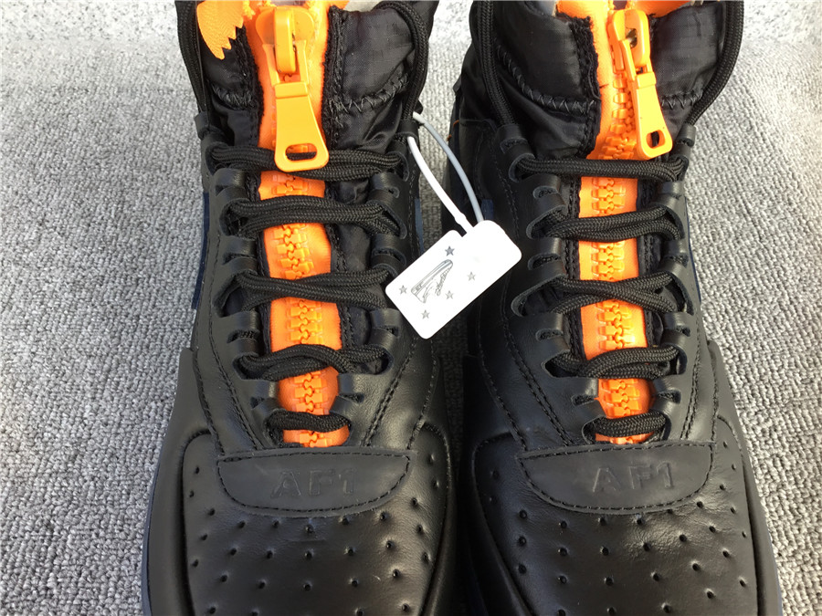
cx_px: 411
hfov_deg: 58.4
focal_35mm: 31
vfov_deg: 45.4
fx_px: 736
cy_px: 308
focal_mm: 3.3
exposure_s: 1/100
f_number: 2.4
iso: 32
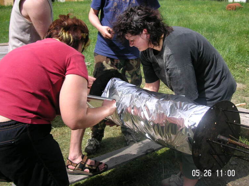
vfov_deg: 36.8
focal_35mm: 39
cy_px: 94
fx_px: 280
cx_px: 122
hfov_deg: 47.9
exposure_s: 1/1000
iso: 50
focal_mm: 6.1
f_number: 2.8
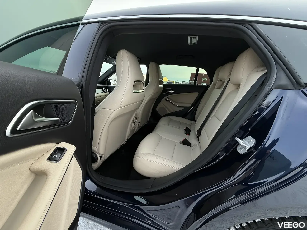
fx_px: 124
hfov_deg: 102.1
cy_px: 115
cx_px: 154
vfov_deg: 85.7
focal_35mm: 14
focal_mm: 2.22
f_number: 2.2
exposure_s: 1/100
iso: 64
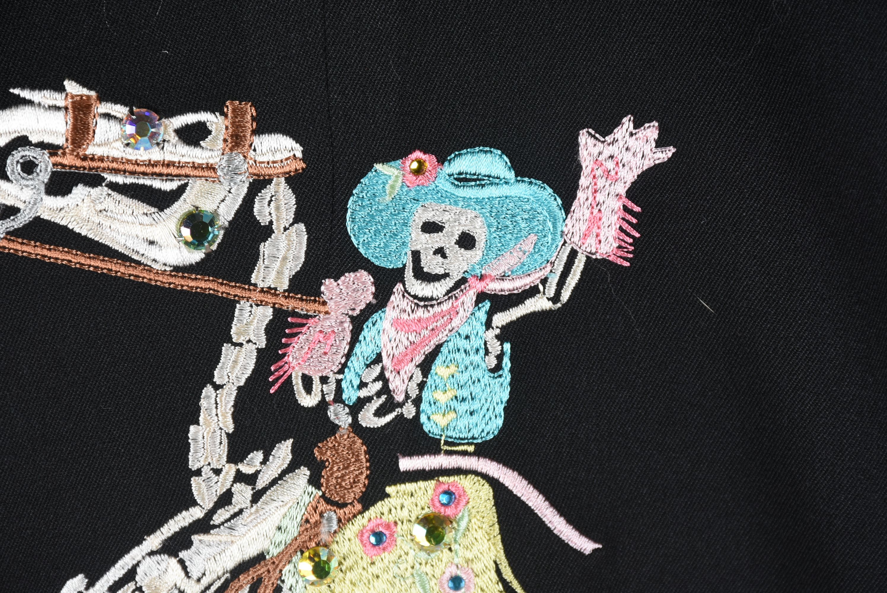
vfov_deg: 6.6
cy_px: 296
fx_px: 5178
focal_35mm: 210
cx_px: 444
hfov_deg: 9.8
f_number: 11
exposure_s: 1/125
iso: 200
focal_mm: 140
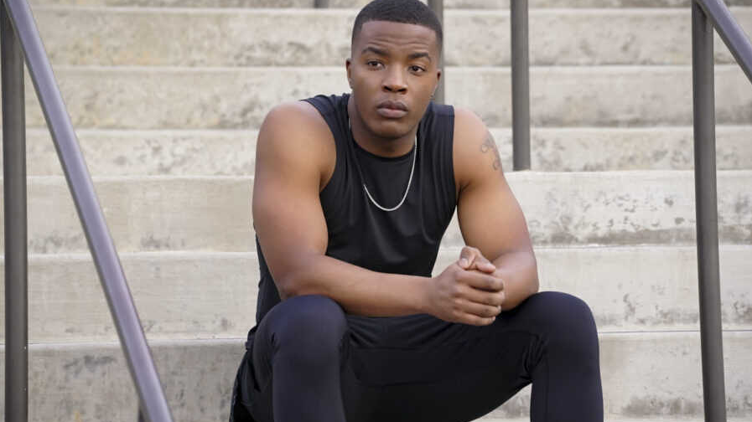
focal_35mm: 201
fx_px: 4007
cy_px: 223
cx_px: 376
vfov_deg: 6.0
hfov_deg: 10.7
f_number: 5.6
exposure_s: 1/320
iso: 2000
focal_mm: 191
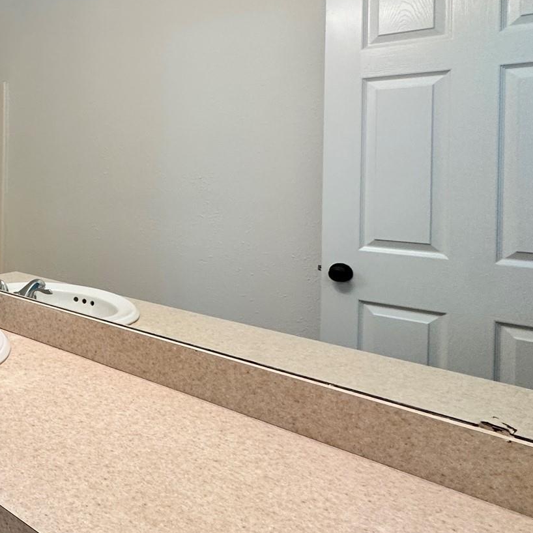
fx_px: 540
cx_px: -100
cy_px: 167
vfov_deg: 51.3
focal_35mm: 31
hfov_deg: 39.1
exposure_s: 1/120
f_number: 2.2
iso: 250
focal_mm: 2.22
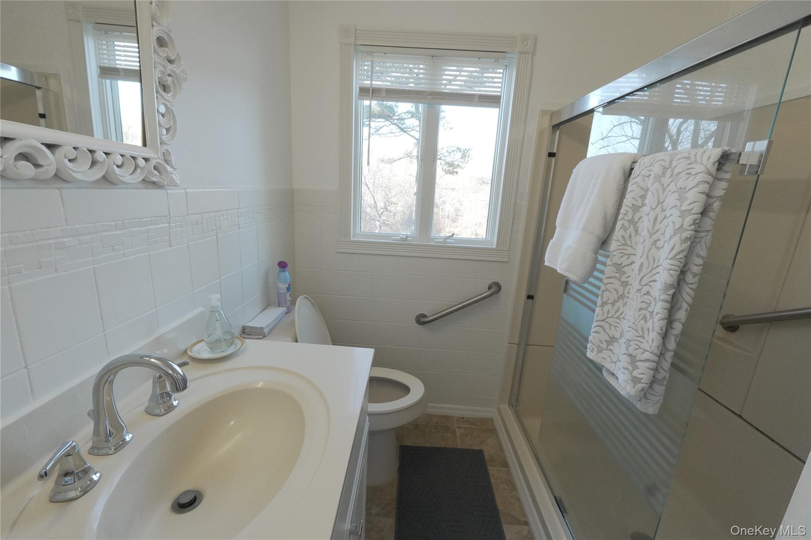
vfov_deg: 77.3
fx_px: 338
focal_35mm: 15
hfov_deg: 100.4
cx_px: 406
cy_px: 270
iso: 3200
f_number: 9
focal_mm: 10
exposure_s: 1/160
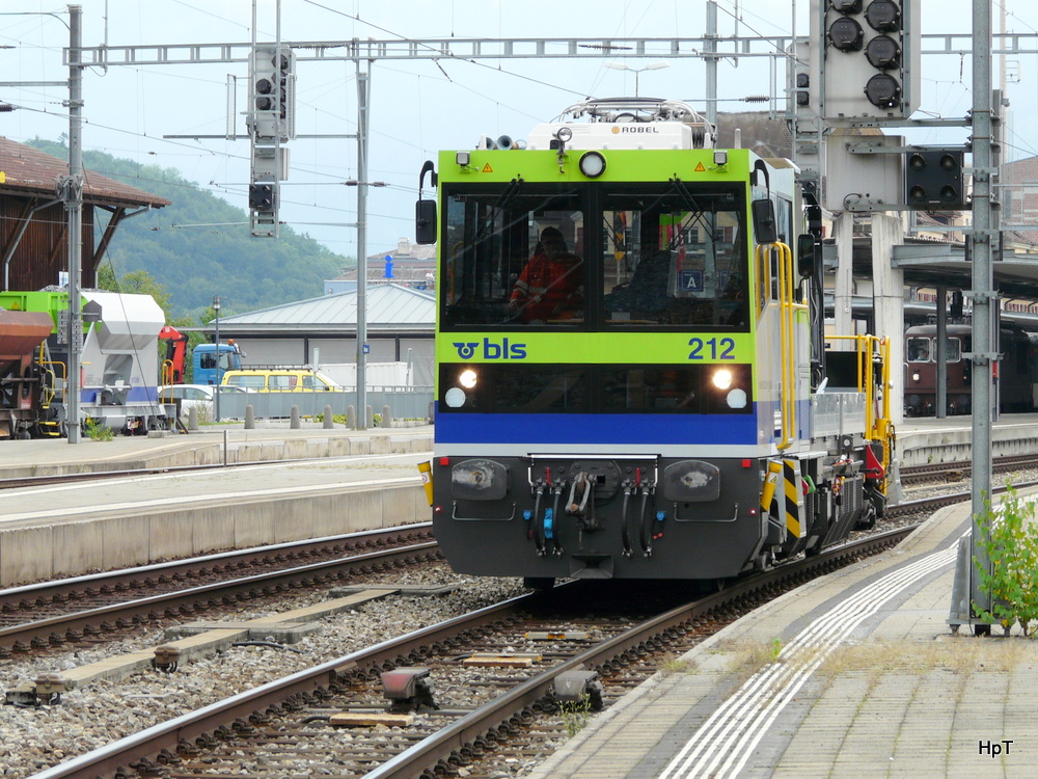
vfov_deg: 9.1
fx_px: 4918
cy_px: 390
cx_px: 519
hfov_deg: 12.0
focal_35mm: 164
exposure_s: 1/250
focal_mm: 27
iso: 100
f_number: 5
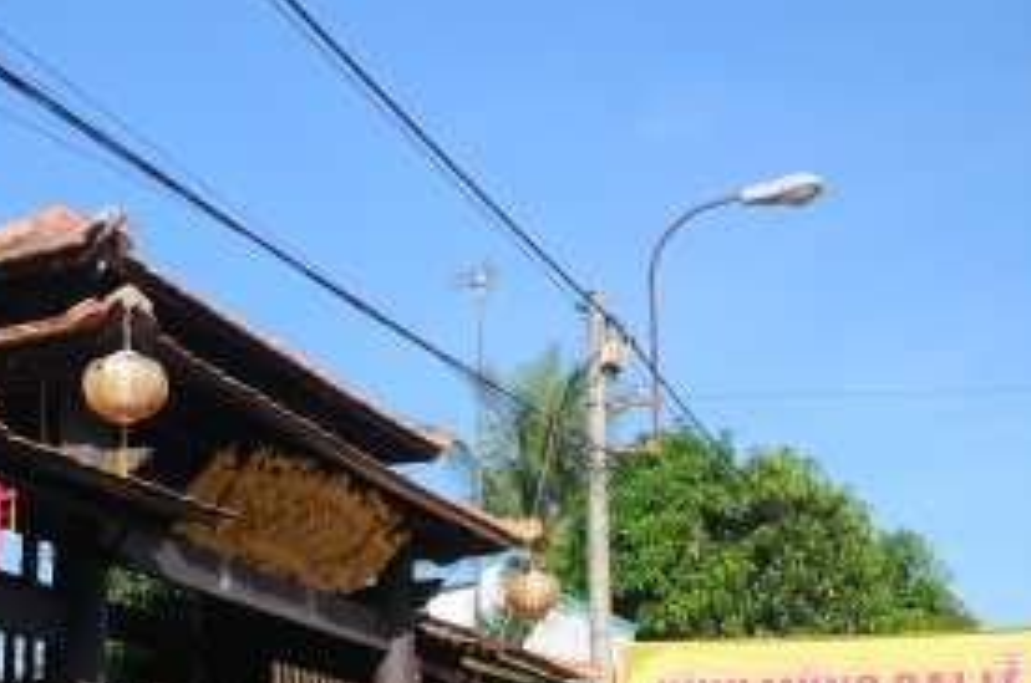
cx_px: 306
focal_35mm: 59
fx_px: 1691
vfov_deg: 22.3
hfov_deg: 33.5
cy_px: 606
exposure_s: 1/3195
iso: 200
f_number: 2.8
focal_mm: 17
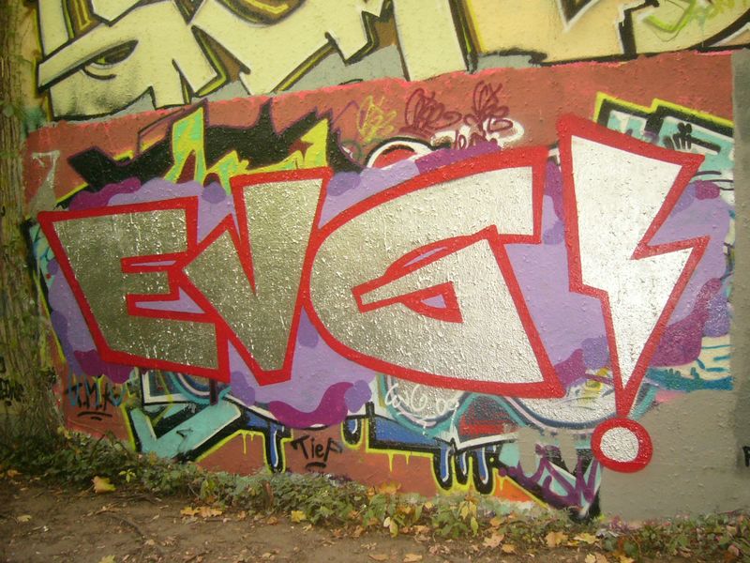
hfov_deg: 52.6
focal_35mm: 35
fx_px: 758
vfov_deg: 40.7
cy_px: 282
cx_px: 375
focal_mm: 5.8
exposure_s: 1/60
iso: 200
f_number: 2.8
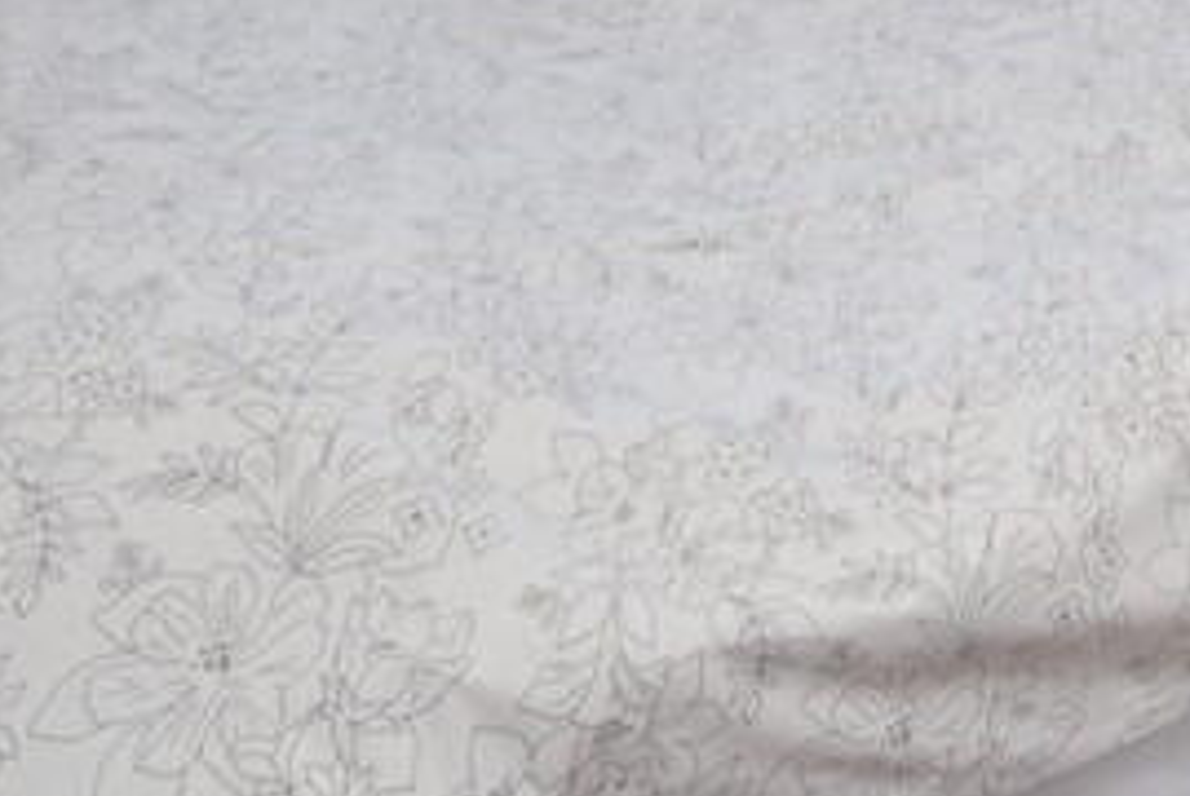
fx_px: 1886
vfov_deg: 20.5
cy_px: -383
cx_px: 1230
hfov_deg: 31.9
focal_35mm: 57
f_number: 5.6
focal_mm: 10
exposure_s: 1/125
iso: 400
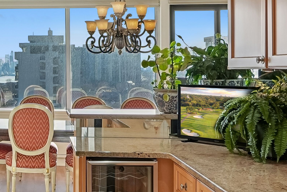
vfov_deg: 19.2
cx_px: -42
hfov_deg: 25.9
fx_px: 566
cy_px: 79
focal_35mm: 71
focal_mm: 16
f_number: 8
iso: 400
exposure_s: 1/160
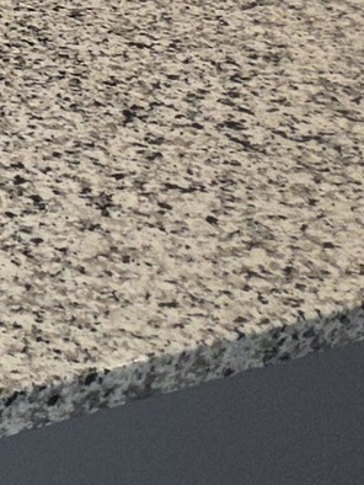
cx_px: -487
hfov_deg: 14.1
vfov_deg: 20.5
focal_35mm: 76
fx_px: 1064
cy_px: -311
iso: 80
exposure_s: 1/60
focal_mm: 2.2
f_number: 1.9
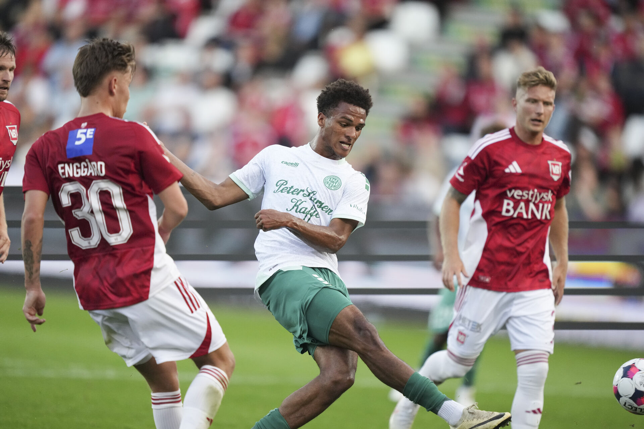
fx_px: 7155
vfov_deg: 3.4
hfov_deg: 5.2
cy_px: 214
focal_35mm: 400
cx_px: 322
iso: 3200
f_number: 2.8
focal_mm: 400
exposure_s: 1/4000
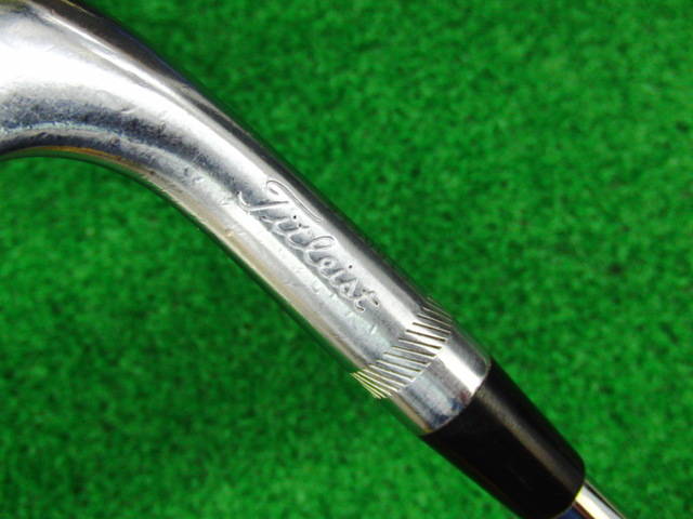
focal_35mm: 37
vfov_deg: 38.7
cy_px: 260
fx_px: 741
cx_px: 346
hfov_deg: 50.1
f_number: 3.6
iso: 400
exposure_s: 1/50
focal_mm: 6.42
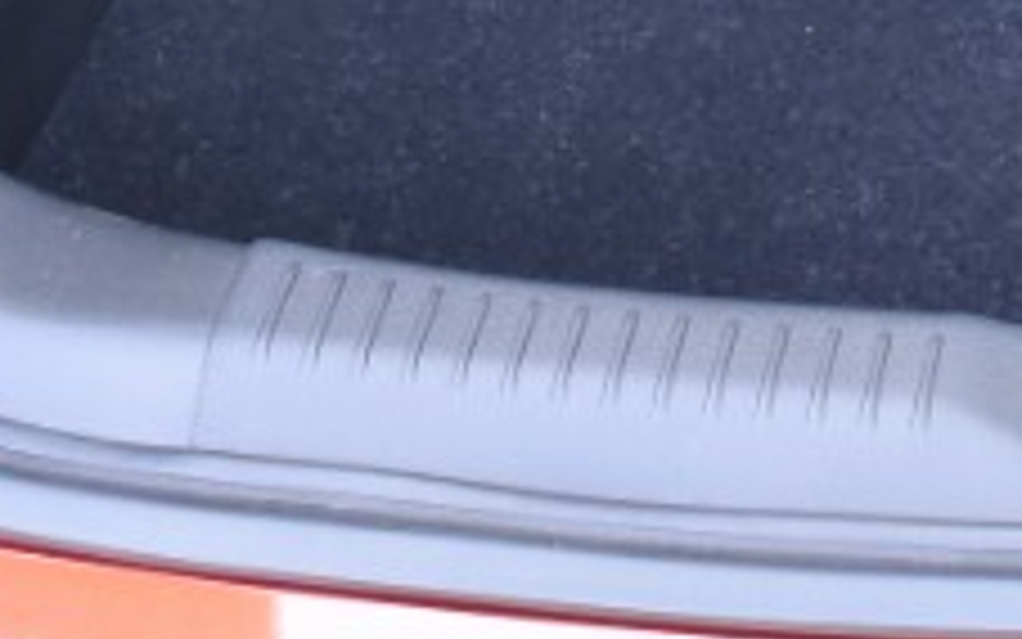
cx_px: 1598
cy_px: -1154
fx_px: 4318
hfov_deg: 12.7
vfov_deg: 7.6
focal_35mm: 155
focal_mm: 18
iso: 500
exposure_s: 1/8
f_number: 11
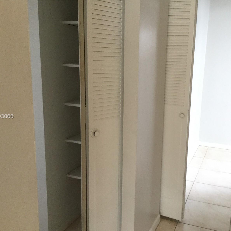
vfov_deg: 44.9
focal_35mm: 37
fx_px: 279
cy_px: 117
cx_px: 140
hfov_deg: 44.7
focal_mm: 3.3
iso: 32
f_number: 2.4
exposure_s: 1/30
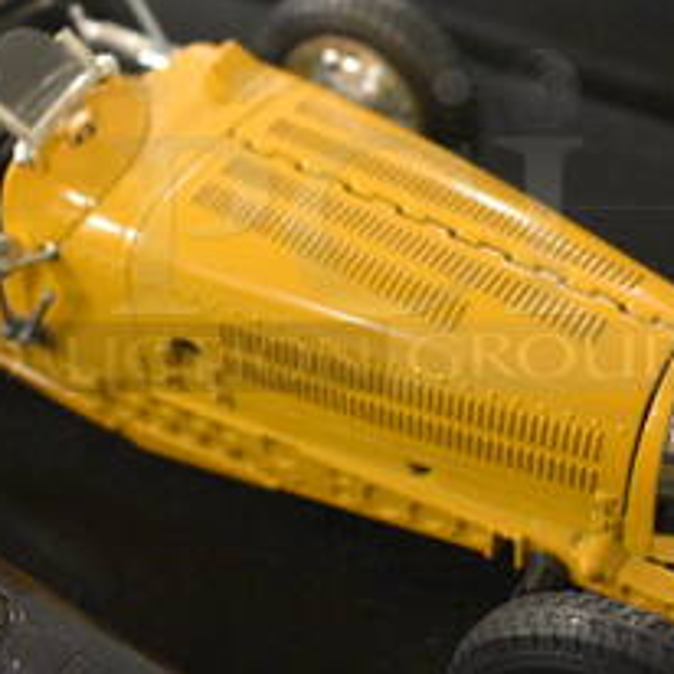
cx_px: 350
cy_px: 219
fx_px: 1498
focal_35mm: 68
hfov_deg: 25.4
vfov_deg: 25.2
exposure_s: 1/125
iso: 5000
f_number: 3.5
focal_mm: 18
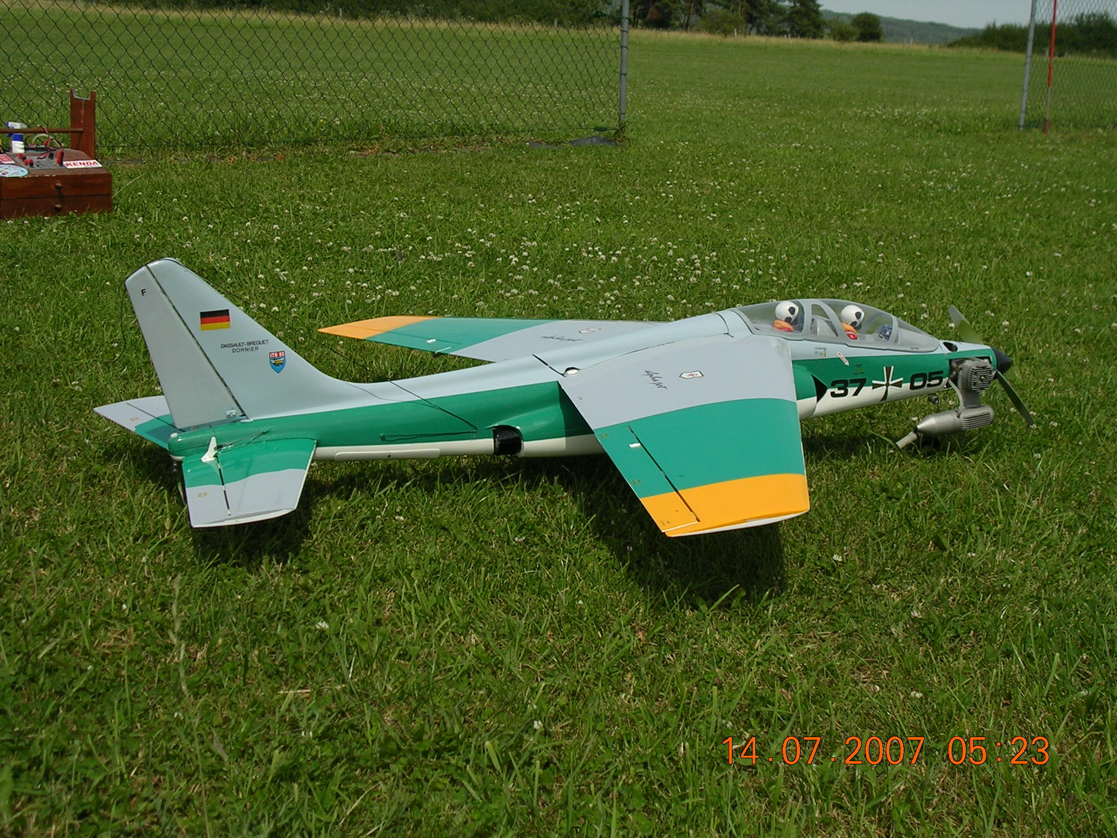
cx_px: 558
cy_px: 419
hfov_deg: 32.2
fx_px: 1936
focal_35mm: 60
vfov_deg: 24.4
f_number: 3.4
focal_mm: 9.1
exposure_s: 1/960
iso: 50
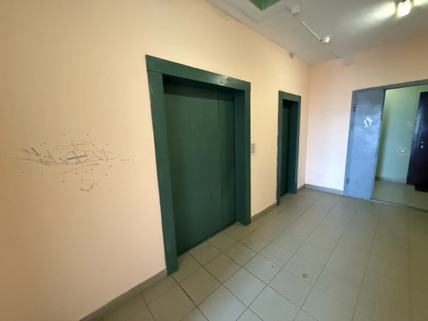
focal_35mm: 14
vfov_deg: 85.7
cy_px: 160
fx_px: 173
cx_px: 214
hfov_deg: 102.1
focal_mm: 2.22
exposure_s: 1/50
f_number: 2.2
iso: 1000
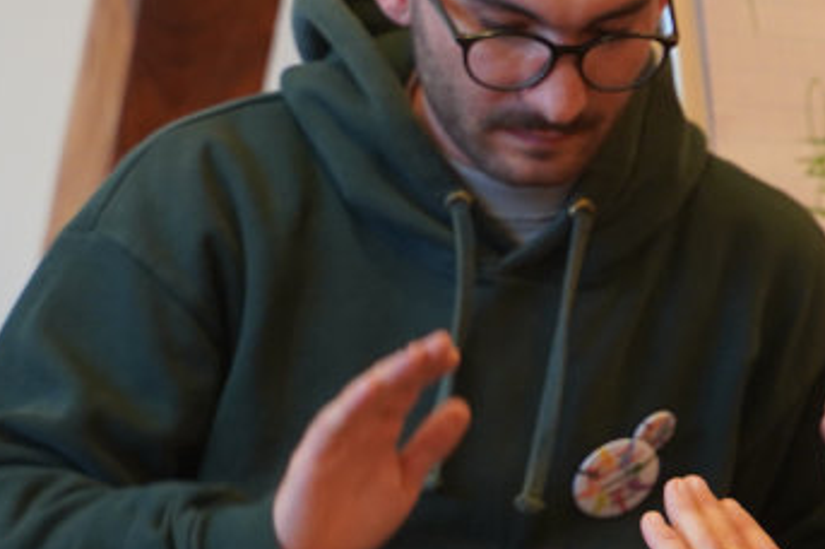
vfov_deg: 4.9
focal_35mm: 280
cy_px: 199
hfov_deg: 7.3
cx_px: 1159
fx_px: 6410
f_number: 4
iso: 1250
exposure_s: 1/160
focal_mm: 75
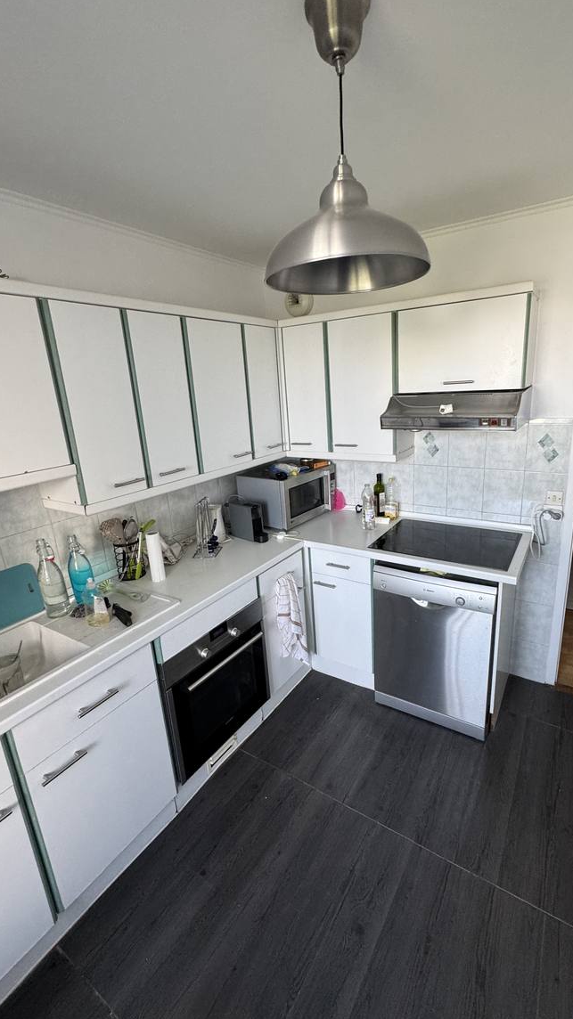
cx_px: 310
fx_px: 432
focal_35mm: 16
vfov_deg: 99.4
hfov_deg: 66.9
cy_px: 501
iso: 200
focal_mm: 2.22
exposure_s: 1/99
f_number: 2.2
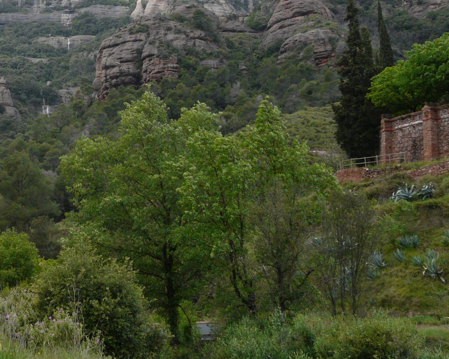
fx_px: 904
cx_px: 43
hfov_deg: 26.9
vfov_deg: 22.2
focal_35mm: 68
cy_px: 77
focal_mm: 6.3
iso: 100
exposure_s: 1/200
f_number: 5
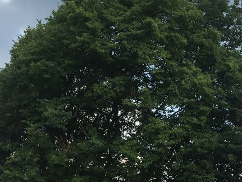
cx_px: 162
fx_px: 517
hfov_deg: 26.2
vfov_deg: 19.3
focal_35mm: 74
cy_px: 181
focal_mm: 4.15
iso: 25
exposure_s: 1/718
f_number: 2.2
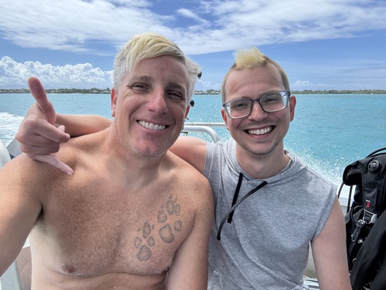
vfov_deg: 58.9
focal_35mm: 23
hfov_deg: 73.9
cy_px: 145
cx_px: 193
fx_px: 256
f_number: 1.9
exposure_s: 1/750
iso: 25
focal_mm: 2.69
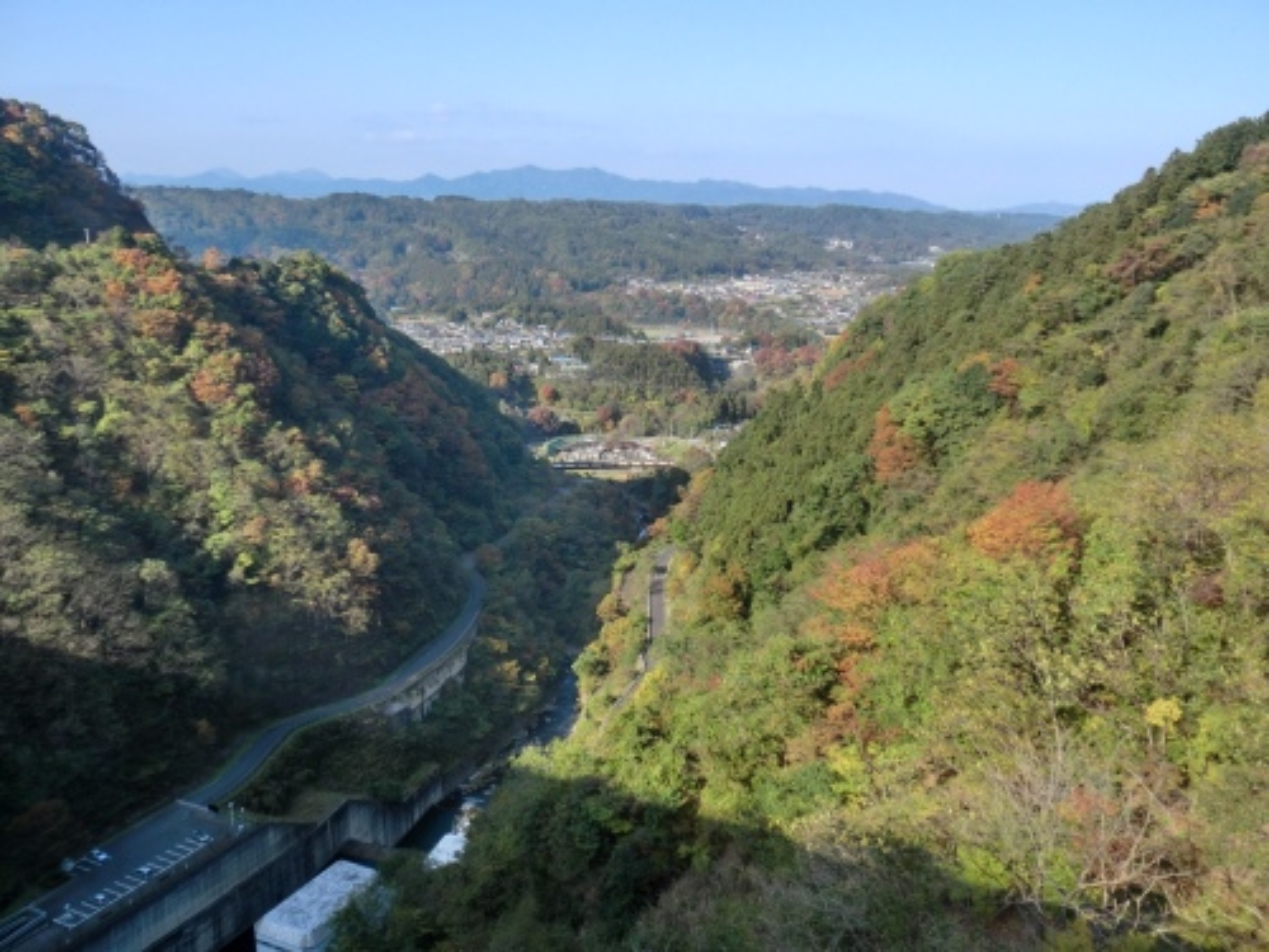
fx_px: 1026
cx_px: 634
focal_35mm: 28
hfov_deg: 63.4
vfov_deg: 49.7
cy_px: 476
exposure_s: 1/640
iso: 100
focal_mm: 5
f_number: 3
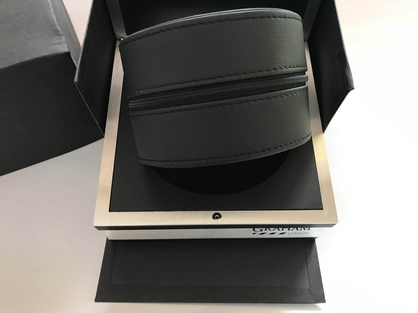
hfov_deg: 63.4
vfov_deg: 49.7
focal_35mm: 28
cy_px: 156
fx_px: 338
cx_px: 209
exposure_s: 1/17
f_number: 1.8
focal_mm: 3.99
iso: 64
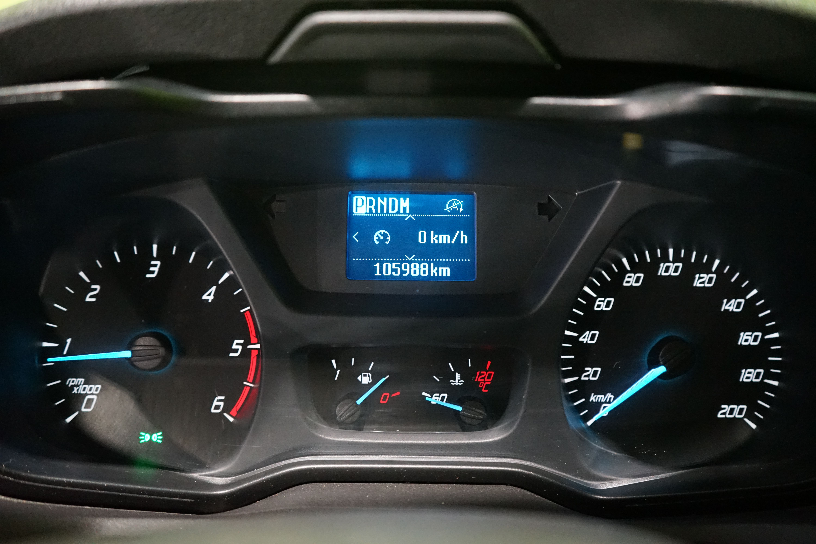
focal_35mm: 35
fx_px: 793
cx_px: 408
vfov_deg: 37.9
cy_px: 272
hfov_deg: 54.4
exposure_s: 1/50
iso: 6400
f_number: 4
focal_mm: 35
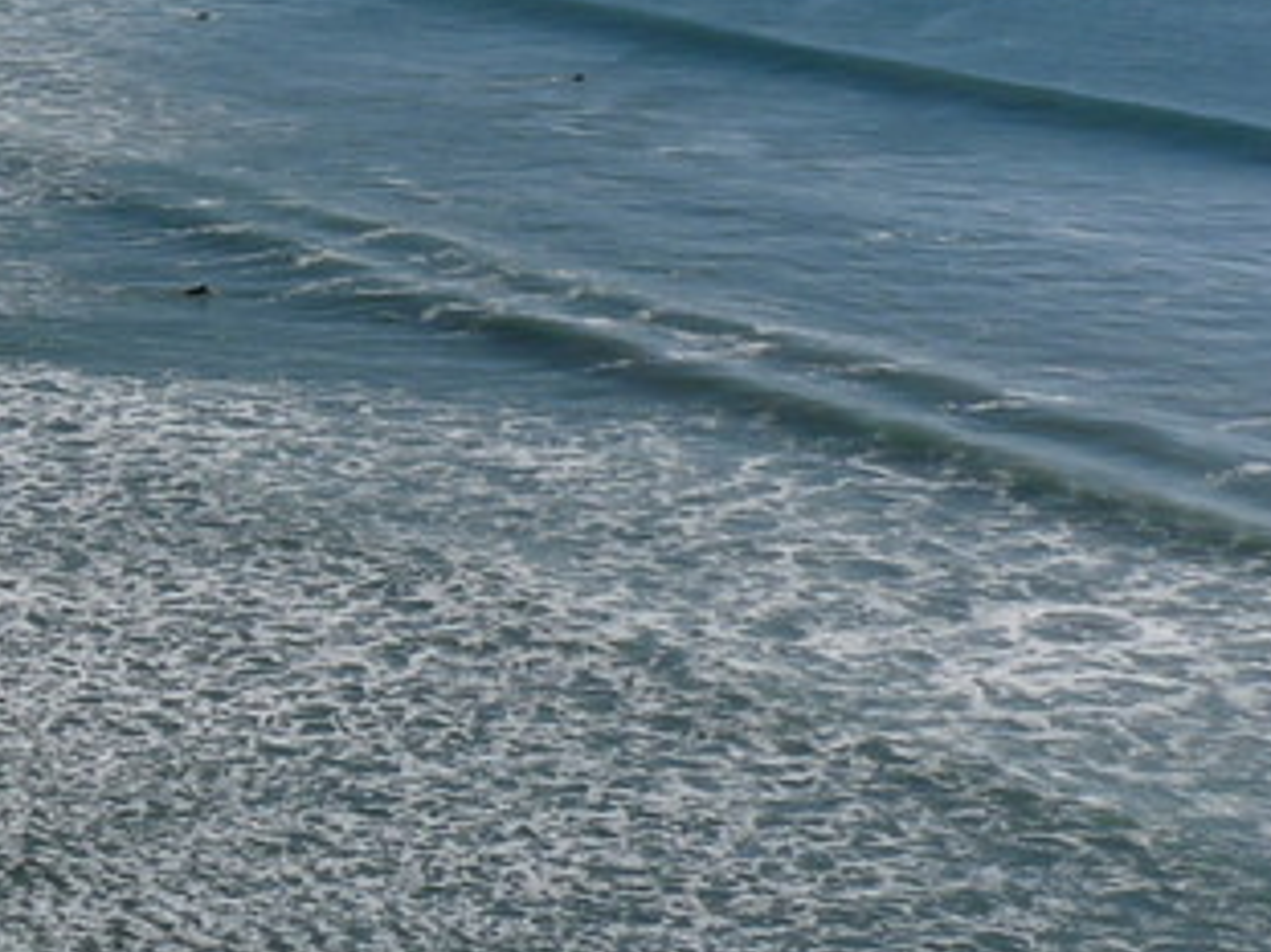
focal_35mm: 95
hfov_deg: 17.5
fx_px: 3487
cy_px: 84
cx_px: -875
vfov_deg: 15.4
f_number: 5.6
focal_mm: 4.8
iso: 100
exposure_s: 1/800
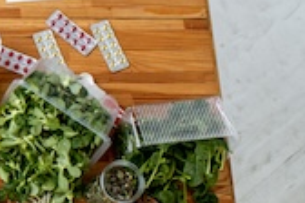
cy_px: 5
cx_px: -202
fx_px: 1059
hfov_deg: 14.8
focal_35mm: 125
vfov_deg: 10.9
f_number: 2.2
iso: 250
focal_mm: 35
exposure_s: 1/200
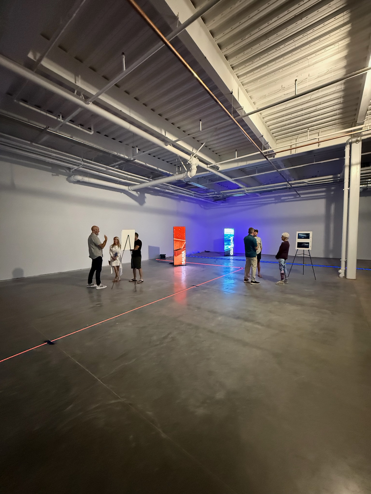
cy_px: 247
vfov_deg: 102.1
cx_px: 186
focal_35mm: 14
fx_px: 200
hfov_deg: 85.7
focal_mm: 2.22
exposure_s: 1/60
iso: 1250
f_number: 2.2
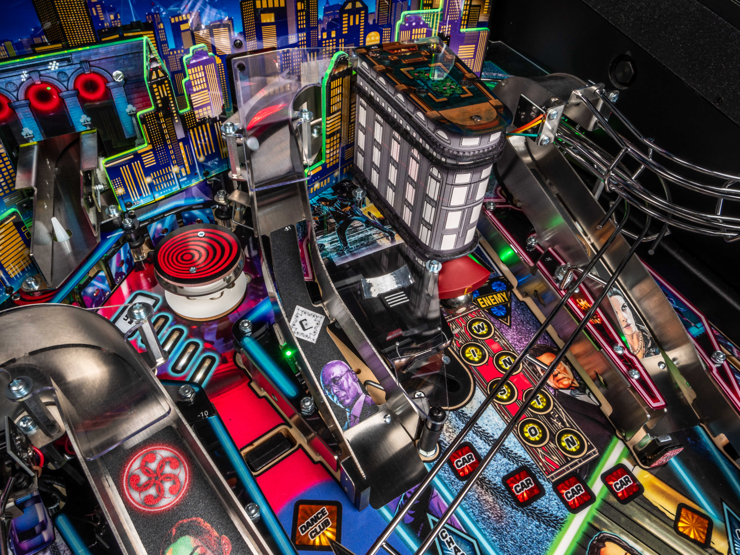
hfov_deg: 67.3
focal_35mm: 26
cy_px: 278
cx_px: 370
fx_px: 556
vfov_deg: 53.1
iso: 100
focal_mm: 12
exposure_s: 1/125
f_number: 10
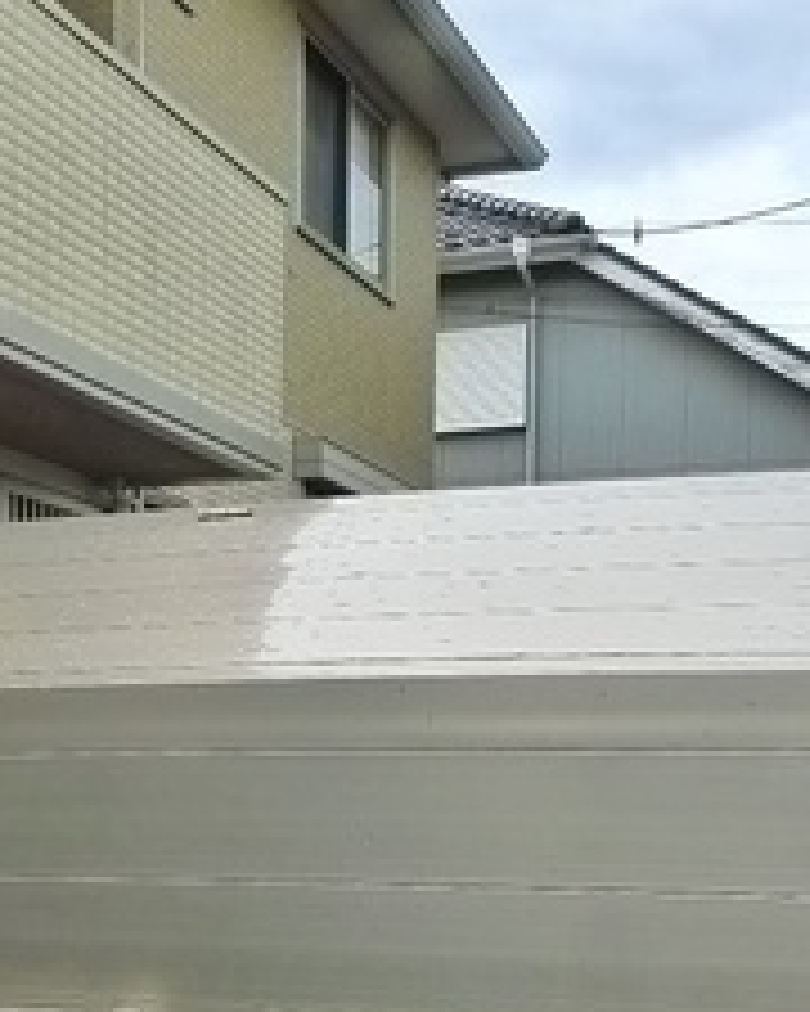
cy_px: 1124
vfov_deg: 24.3
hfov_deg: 20.9
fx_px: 2188
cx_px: 263
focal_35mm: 73
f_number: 3.2
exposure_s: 1/500
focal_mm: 5.1
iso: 400
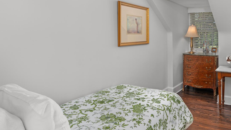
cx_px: 179
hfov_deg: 63.1
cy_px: 37
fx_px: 172
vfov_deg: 40.7
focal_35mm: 28
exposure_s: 1.3
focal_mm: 17
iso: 800
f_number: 8
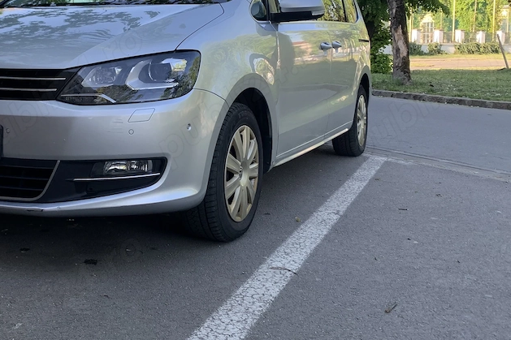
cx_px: 149
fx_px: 610
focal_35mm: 43
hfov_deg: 44.4
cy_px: 110
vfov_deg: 30.9
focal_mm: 4.25
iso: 25
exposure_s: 1/226
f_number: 1.8
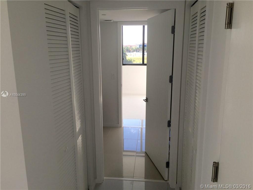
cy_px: 95
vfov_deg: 48.2
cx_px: 126
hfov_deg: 61.7
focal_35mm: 29
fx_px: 212
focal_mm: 4.15
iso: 25
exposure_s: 1/121
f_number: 2.2
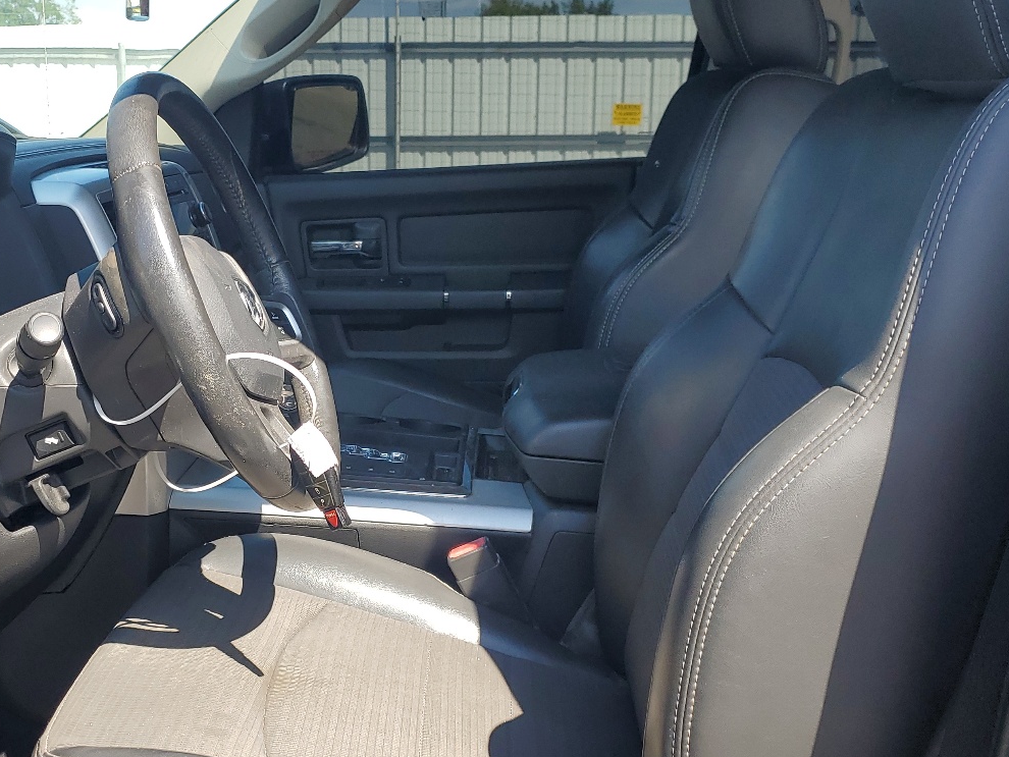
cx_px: 343
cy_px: 465
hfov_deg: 44.2
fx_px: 1225
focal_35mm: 42
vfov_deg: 34.2
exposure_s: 1/833
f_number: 1.5
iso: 50
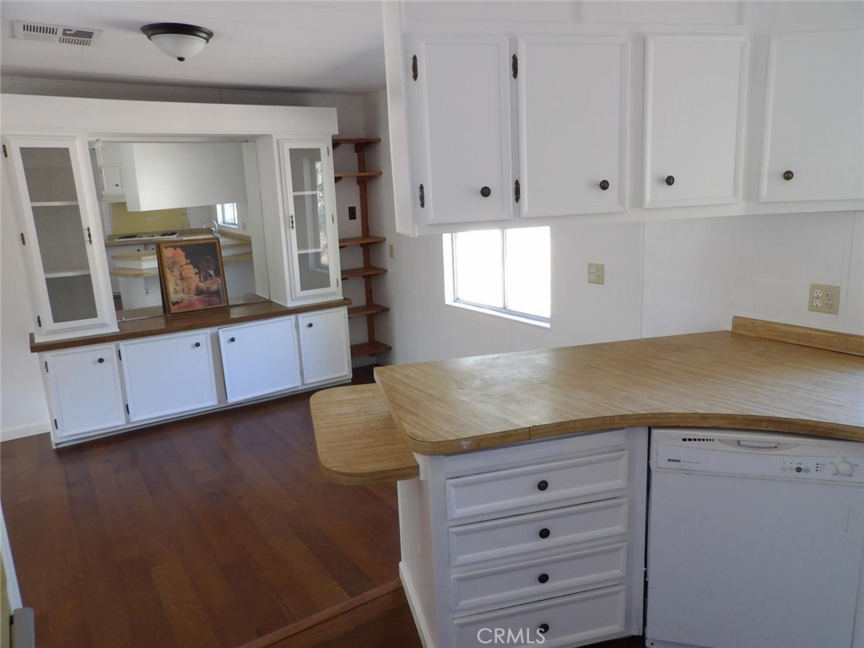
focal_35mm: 24
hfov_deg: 71.6
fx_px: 599
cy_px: 324
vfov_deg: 56.8
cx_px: 432
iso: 200
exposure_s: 1/33
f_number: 3.2
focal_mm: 4.3
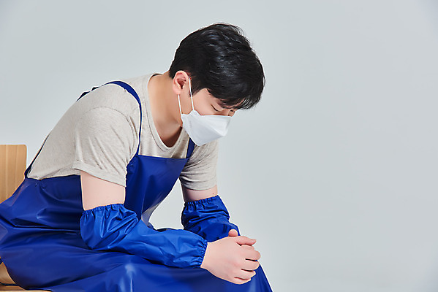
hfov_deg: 12.8
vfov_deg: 8.6
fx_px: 1948
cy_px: 146
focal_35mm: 160
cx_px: 219
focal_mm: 160
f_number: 14
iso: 100
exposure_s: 1/125
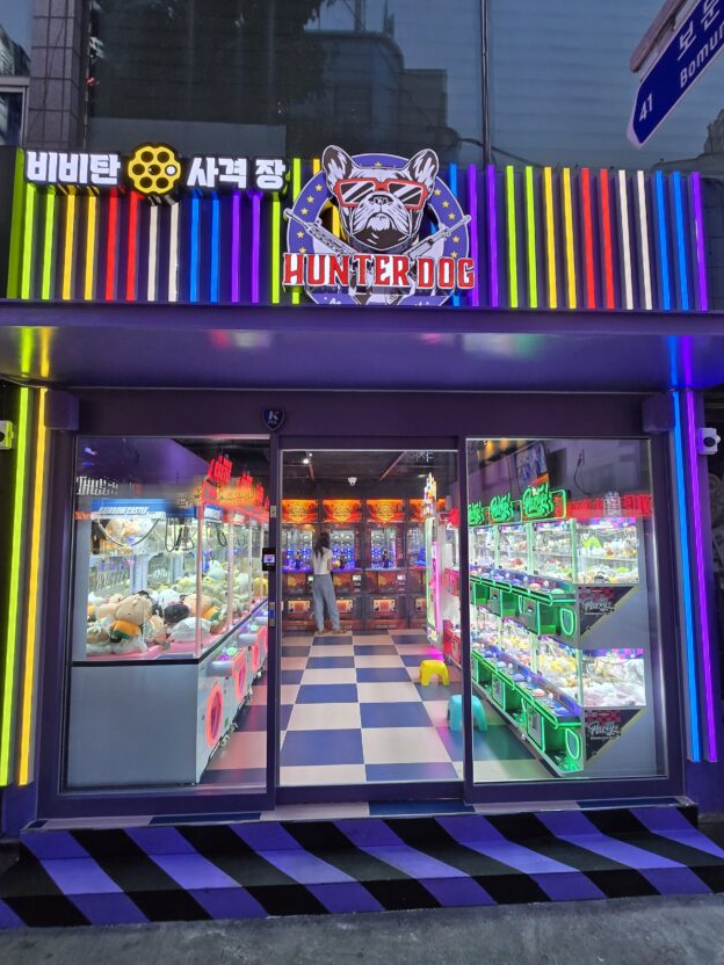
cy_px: 503
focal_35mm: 16
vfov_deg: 94.4
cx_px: 361
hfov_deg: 78.1
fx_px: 446
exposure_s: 1/60
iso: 125
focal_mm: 1.7
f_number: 2.2
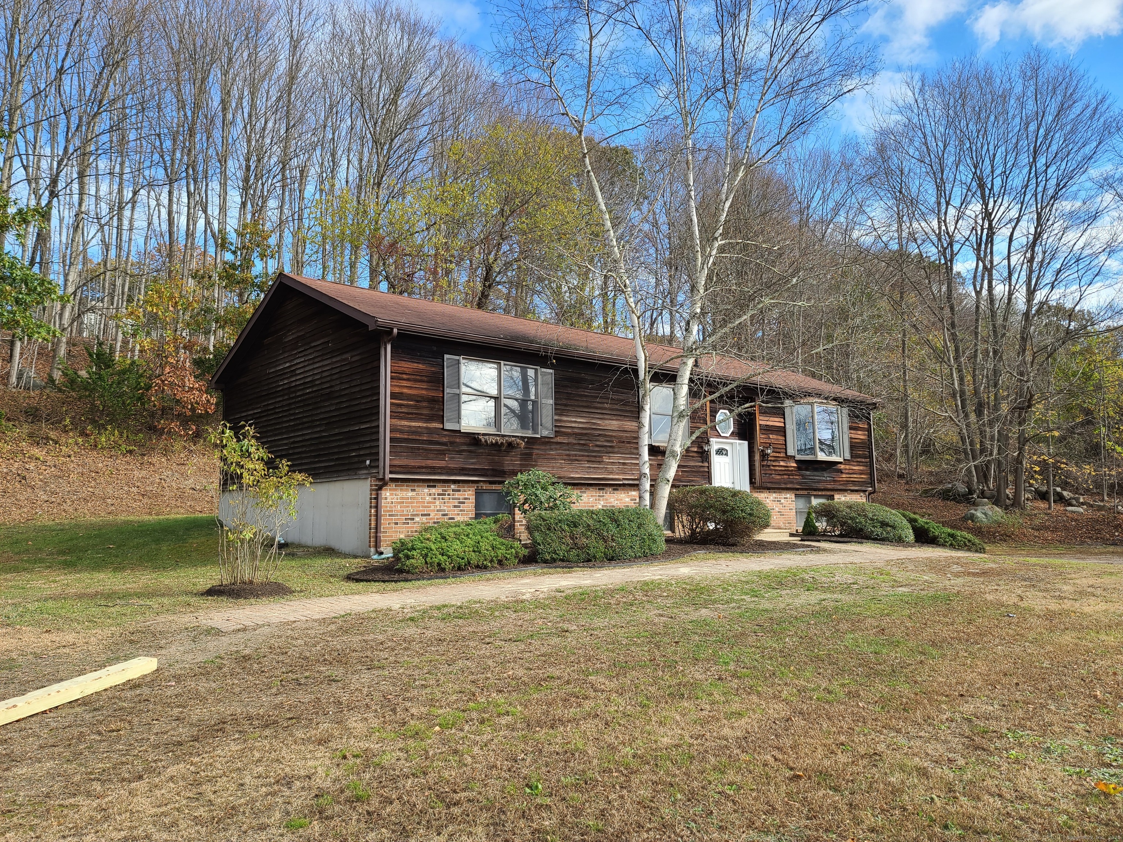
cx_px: 562
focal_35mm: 25
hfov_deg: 69.4
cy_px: 421
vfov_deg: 54.9
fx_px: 811
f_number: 1.8
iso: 16
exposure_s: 1/285
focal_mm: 7
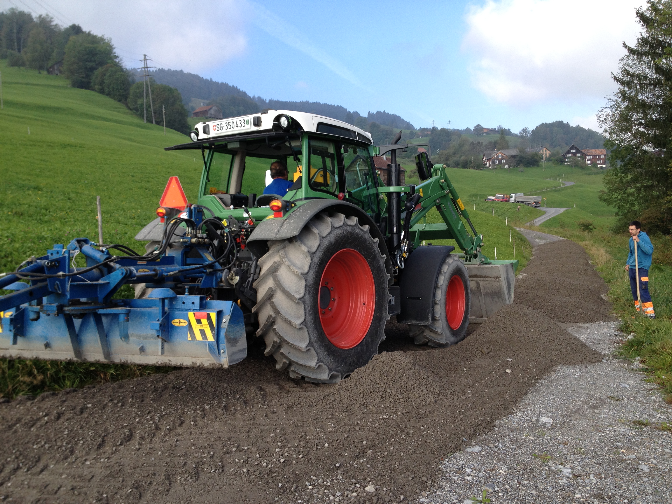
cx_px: 336
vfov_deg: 40.7
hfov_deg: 52.6
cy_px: 252
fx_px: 679
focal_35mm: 35
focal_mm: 4.28
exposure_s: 1/536
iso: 50
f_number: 2.4
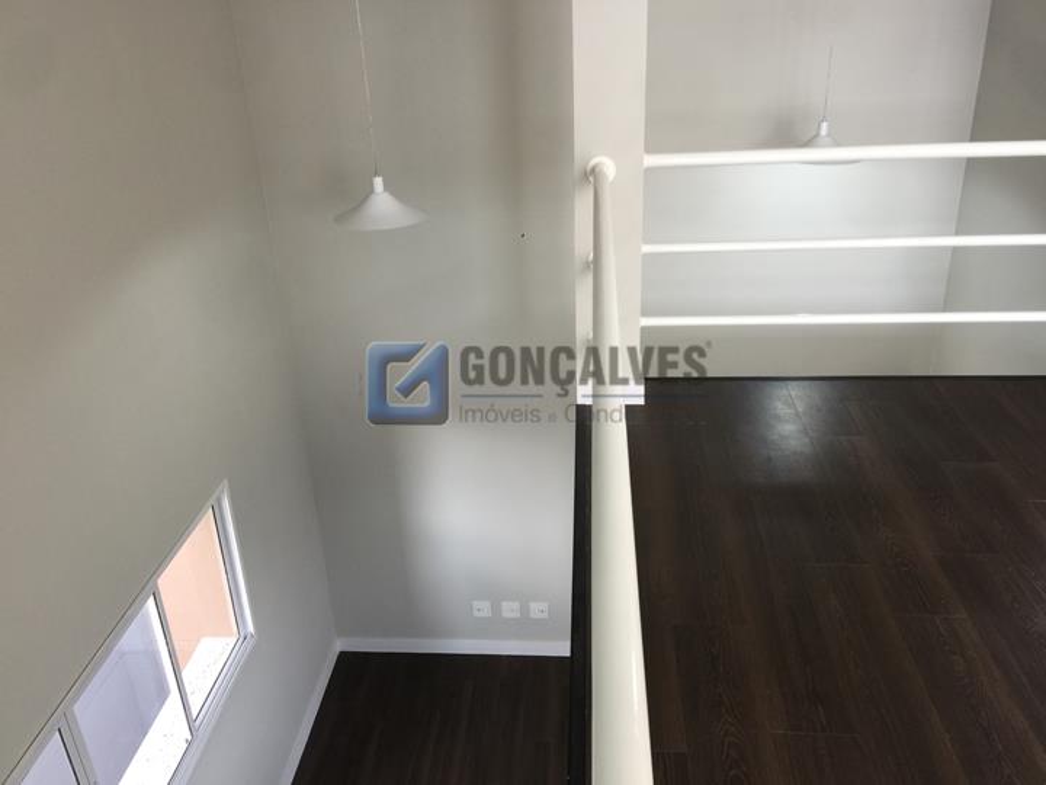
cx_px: 523
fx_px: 876
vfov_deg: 48.2
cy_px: 392
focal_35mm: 29
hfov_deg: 61.7
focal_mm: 4.15
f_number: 2.2
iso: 32
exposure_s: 1/40
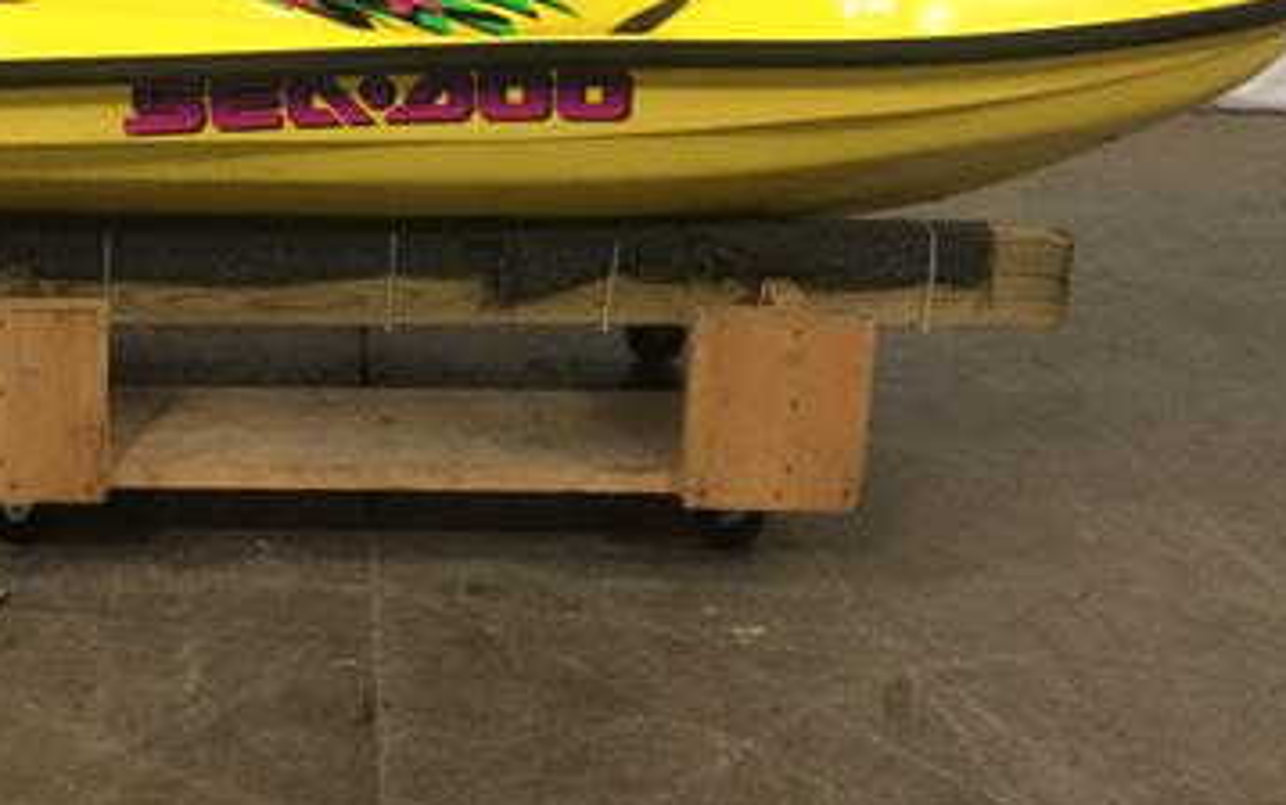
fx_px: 1928
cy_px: -40
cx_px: 384
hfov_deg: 36.3
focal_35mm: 55
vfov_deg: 22.5
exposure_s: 1/30
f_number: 2.2
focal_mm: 4.15
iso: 64
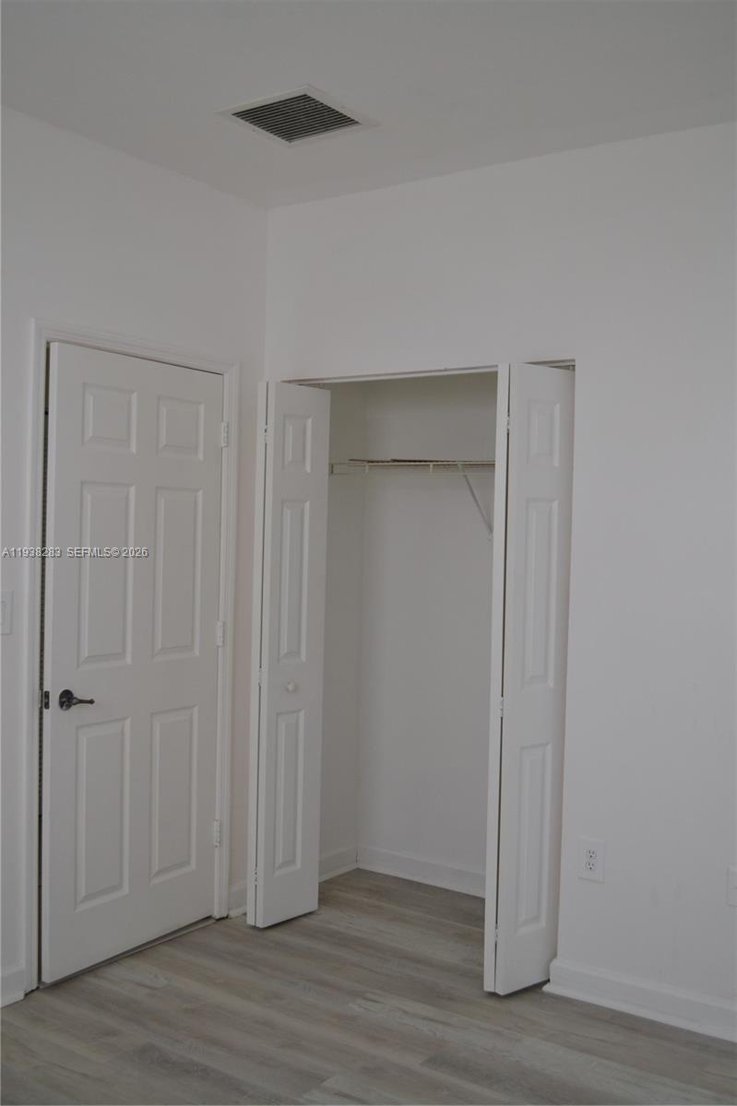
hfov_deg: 36.8
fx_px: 1106
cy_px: 553
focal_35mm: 36
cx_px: 368
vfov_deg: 53.2
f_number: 4.2
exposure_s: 1/60
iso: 400
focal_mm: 24
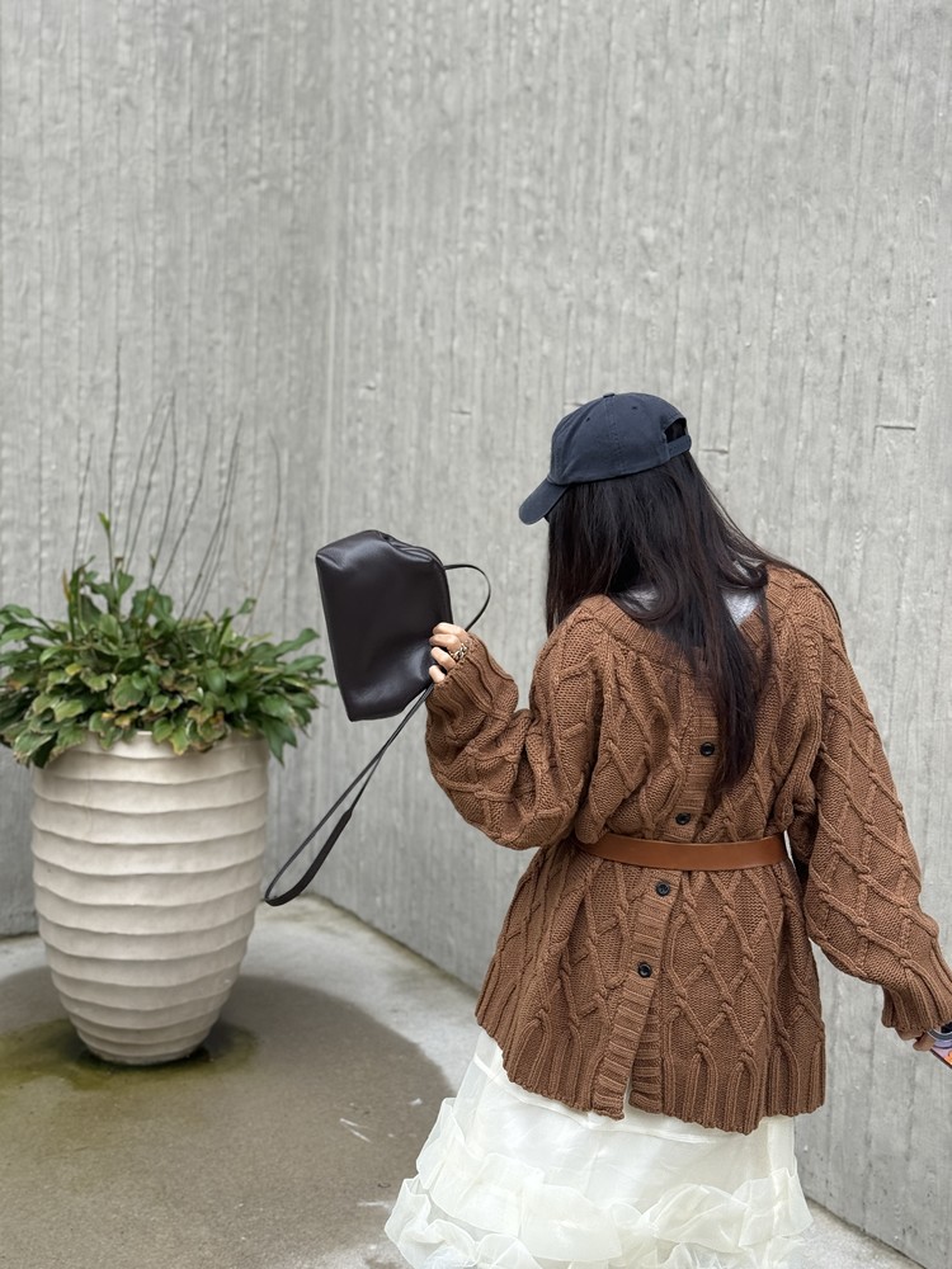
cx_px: 476
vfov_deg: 39.7
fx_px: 1760
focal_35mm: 48
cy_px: 634
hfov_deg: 30.3
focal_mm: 6.76
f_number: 1.78
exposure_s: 1/337
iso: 80
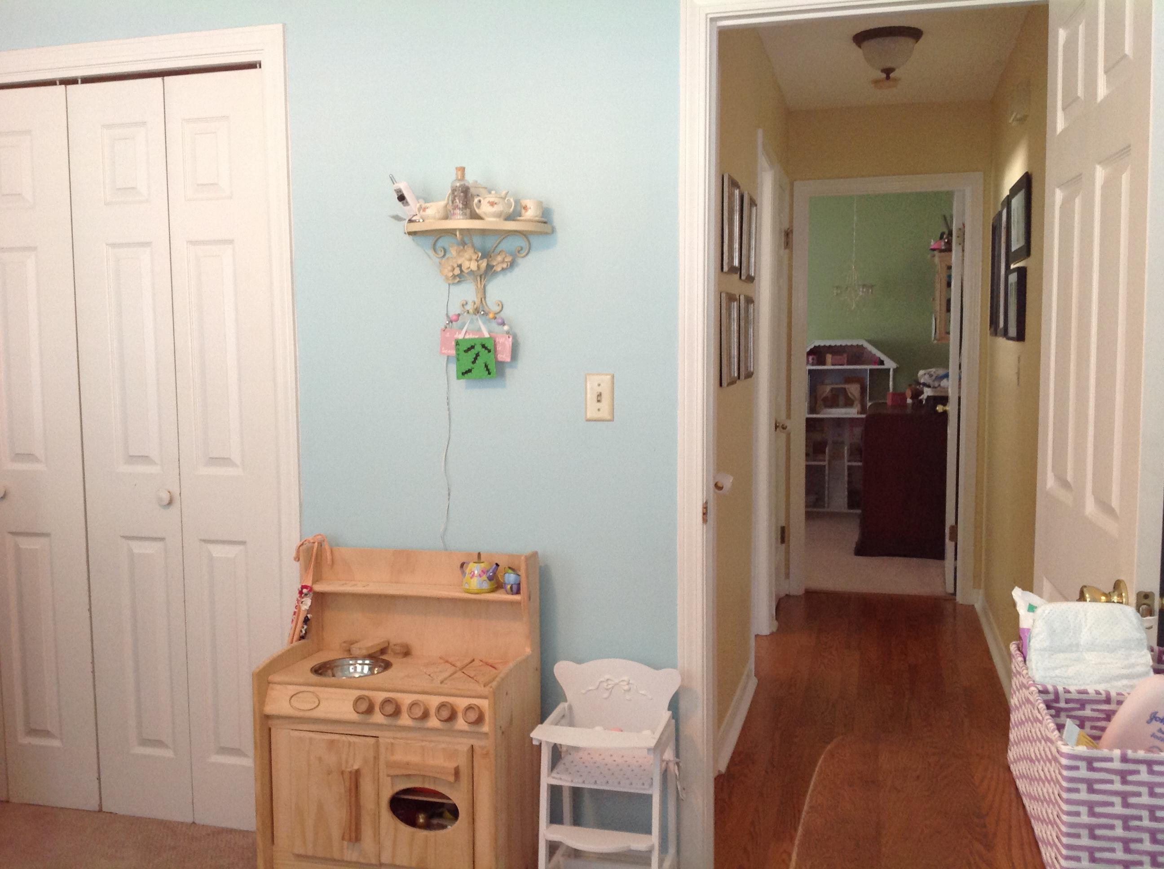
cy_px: 434
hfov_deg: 52.7
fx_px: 1175
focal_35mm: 35
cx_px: 582
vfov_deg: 40.6
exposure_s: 1/15
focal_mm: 4.28
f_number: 2.4
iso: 160
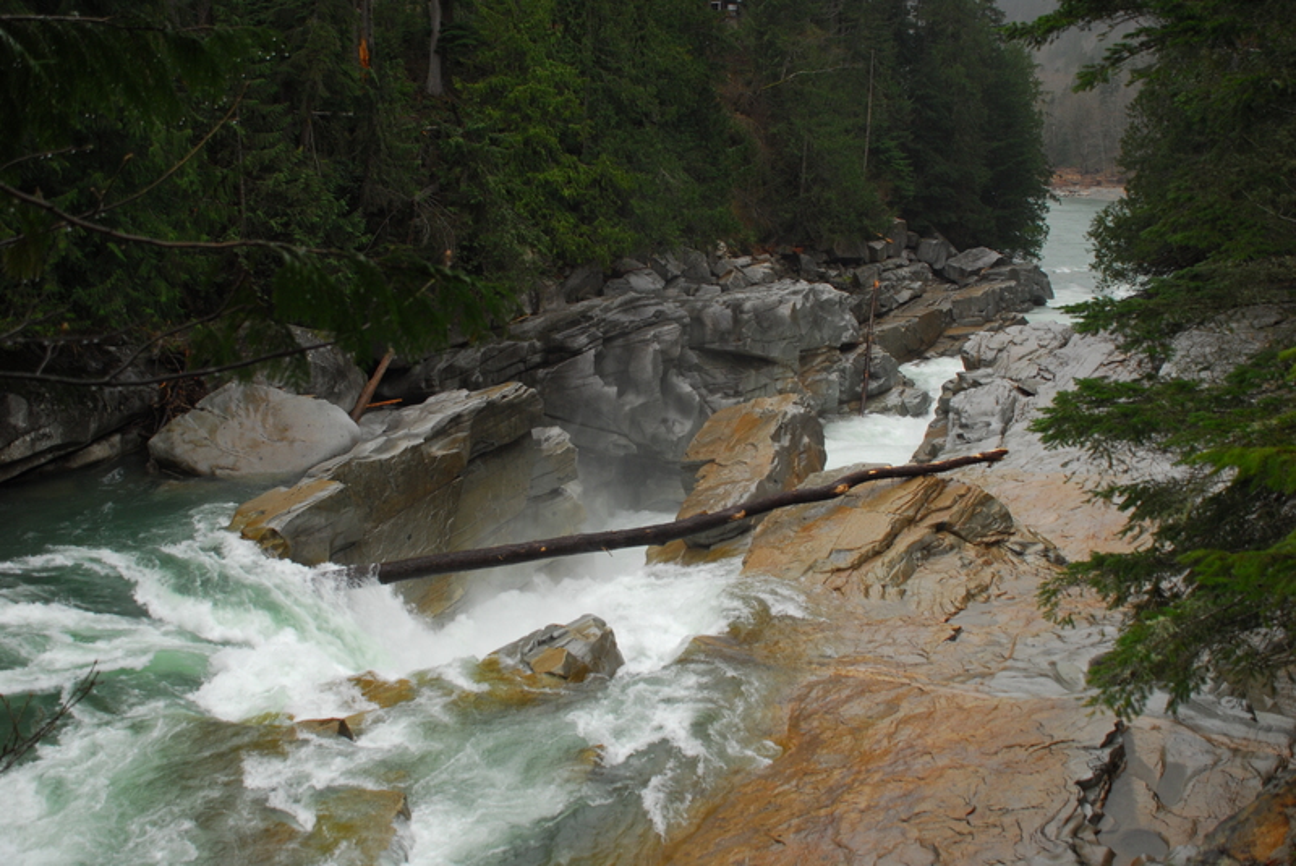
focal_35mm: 36
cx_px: 648
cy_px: 433
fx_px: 1297
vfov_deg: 36.9
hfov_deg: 53.1
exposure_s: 1/60
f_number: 3.8
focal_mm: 24
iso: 200
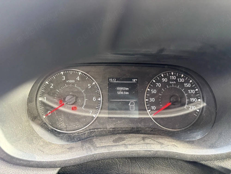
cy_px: 87
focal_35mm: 24
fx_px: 160
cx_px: 116
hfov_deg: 71.6
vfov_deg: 56.8
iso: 250
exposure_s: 1/60
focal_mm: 6.76
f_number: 1.78
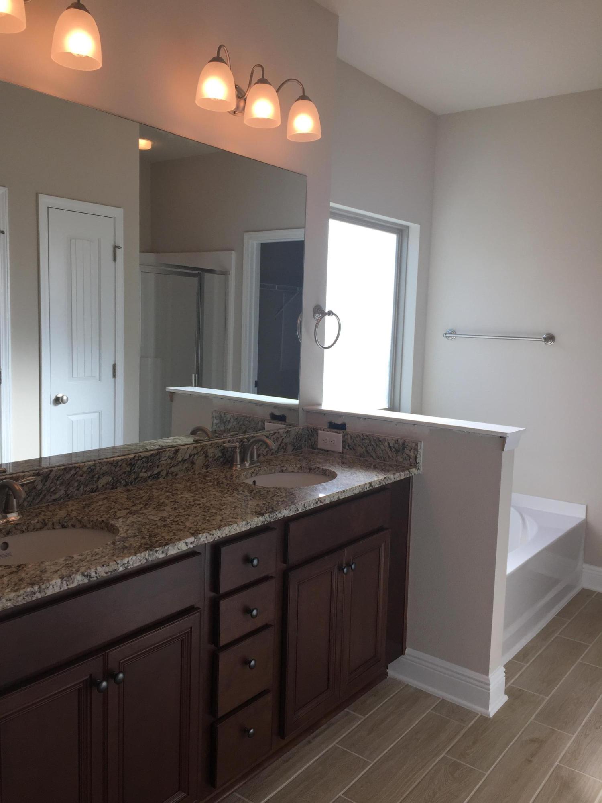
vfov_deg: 61.7
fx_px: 672
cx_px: 301
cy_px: 402
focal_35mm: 29
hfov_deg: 48.2
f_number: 2.2
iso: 32
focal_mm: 4.15
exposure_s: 1/246
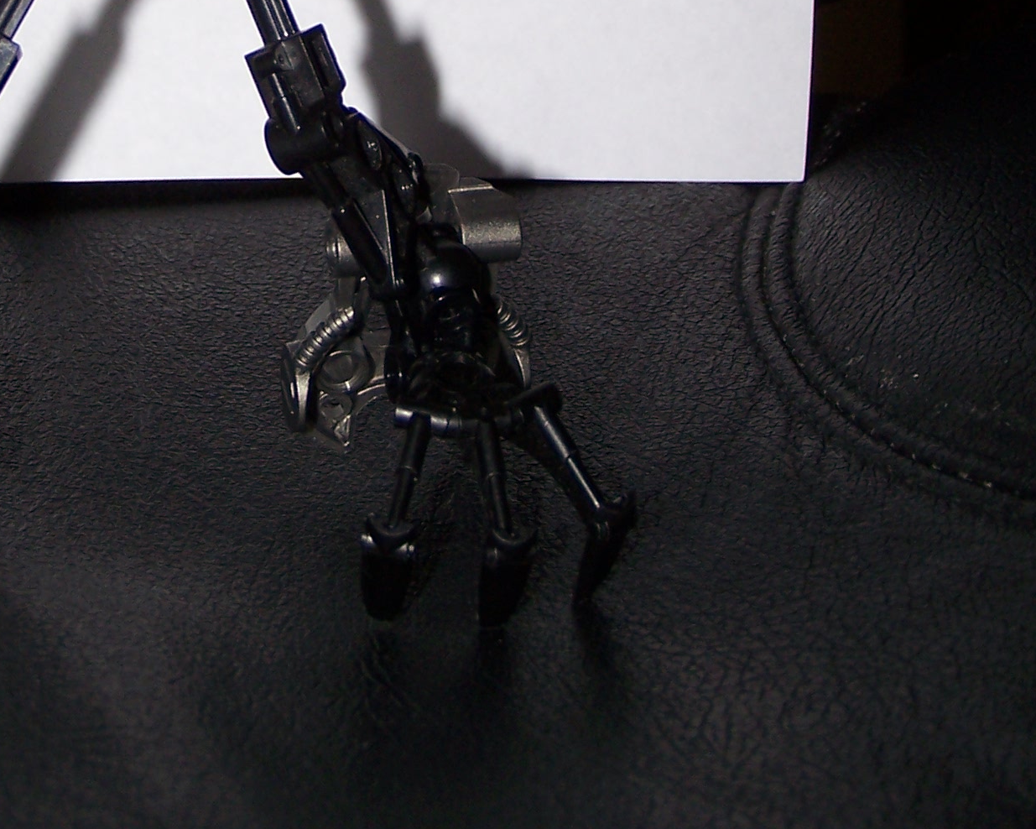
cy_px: -112
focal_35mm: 114
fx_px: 3495
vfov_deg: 13.2
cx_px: 305
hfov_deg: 16.8
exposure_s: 1/60
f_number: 3.1
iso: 80
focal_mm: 9.3
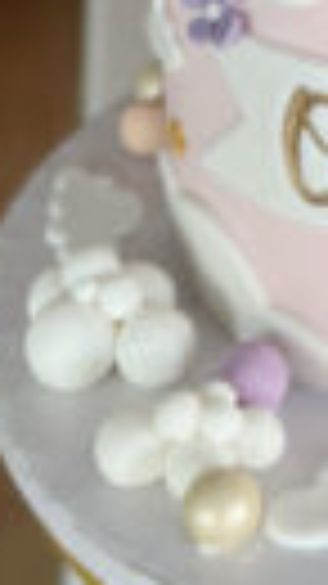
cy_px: -101
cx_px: 532
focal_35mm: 110
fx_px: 1703
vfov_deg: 18.5
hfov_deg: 10.5
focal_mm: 5.7
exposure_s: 1/121
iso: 50
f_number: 1.5
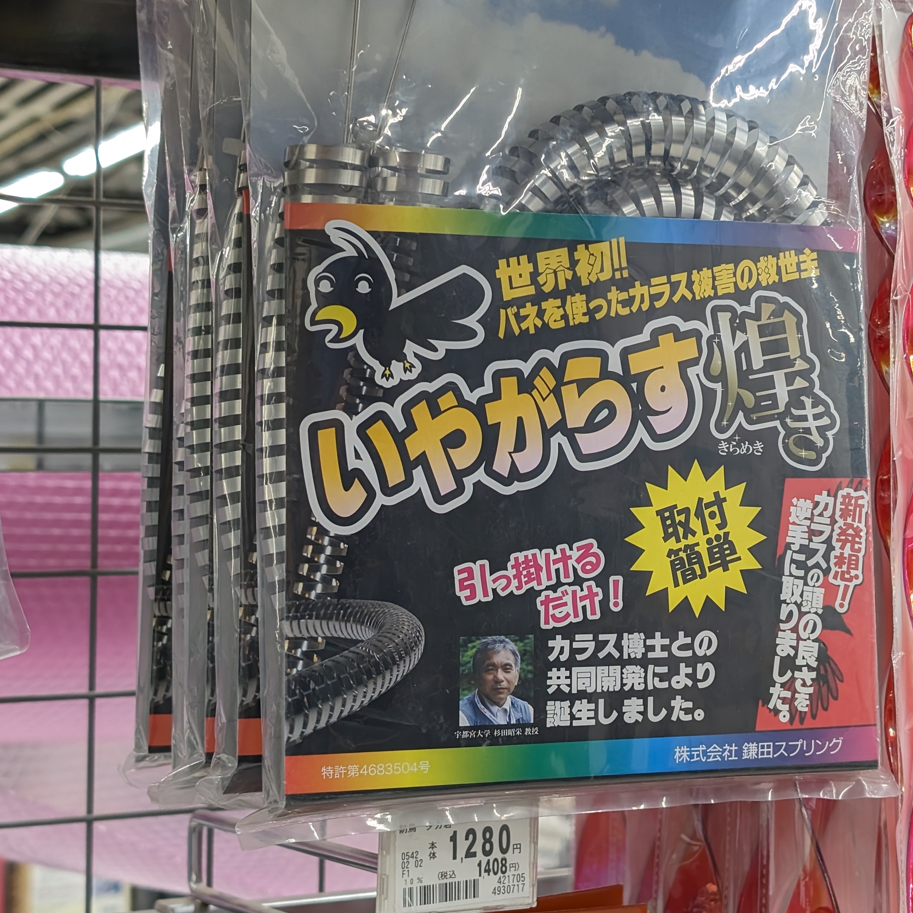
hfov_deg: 28.1
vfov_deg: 28.2
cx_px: 530
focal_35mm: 61
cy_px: 456
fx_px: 1820
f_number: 1.68
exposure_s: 1/130
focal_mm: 6.9
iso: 160
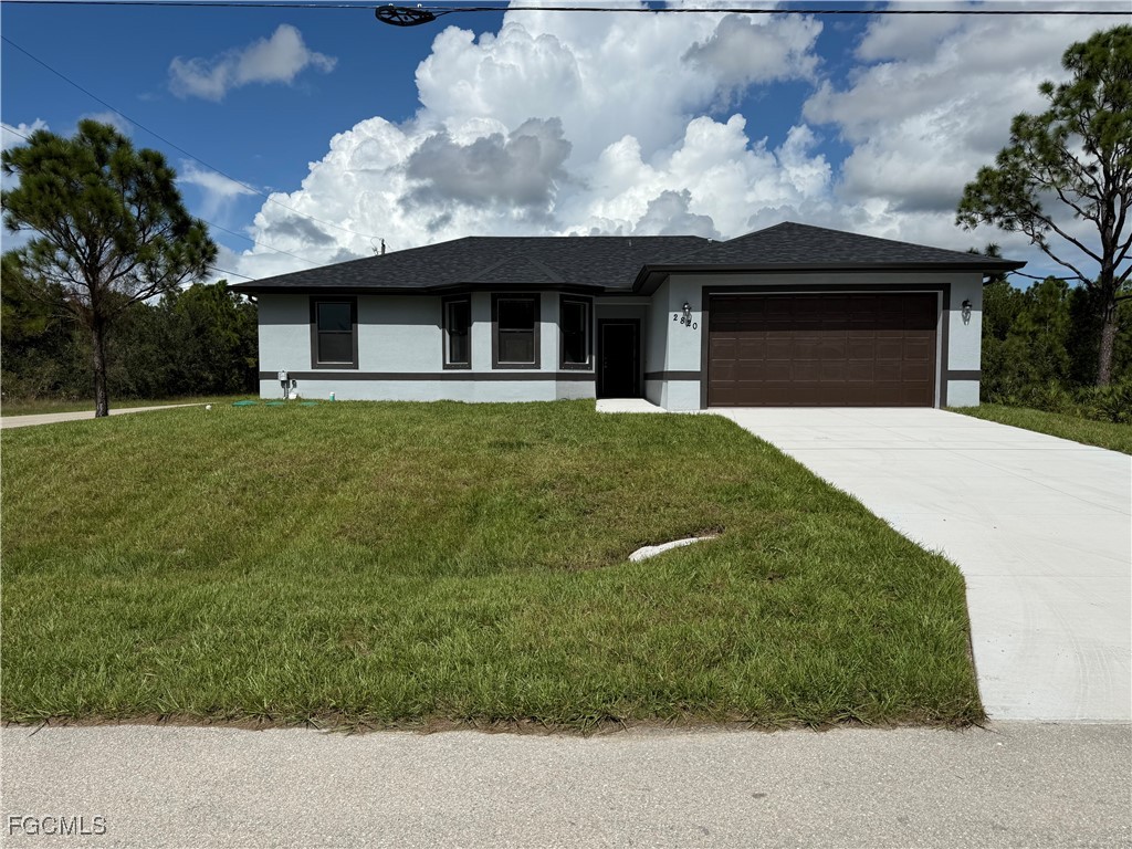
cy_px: 424
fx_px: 785
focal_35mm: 24
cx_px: 566
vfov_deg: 56.8
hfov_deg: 71.6
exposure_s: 1/11905
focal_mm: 6.76
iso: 80
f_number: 1.78
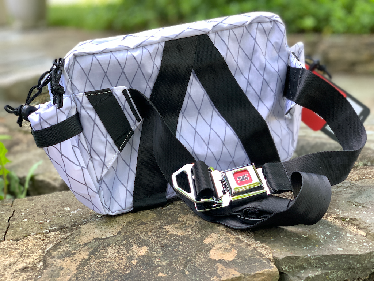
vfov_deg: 28.0
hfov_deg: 36.8
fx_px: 562
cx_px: 187
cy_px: 140
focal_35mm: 52
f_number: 2.4
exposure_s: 1/122
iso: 64
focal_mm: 6
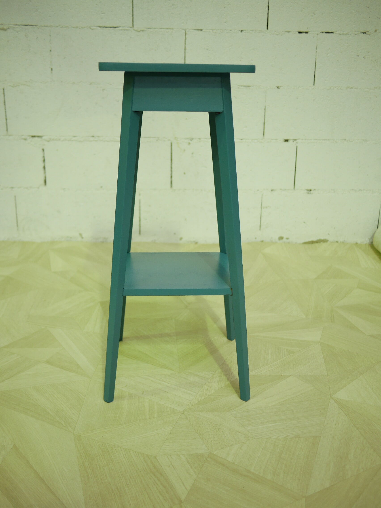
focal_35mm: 40
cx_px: 190
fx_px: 587
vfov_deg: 46.8
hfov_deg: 36.0
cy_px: 254
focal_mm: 20
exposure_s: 1/60
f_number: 1.7
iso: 500
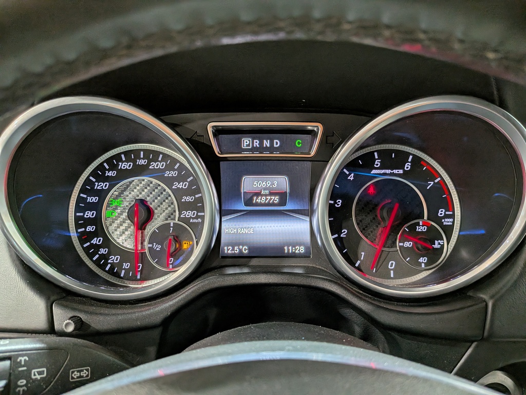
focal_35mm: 24
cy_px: 198
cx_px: 263
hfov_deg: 71.6
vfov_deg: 56.8
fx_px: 365
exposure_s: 1/88.4
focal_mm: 4.53
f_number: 1.7
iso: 52
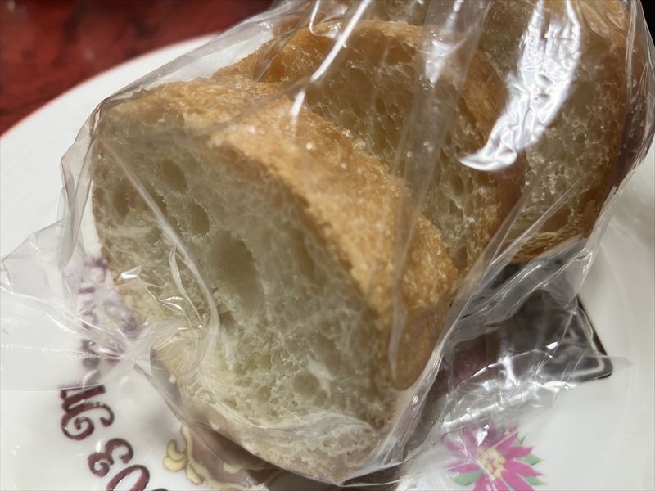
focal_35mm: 28
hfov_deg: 63.4
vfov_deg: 49.7
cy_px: 246
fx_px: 530
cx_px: 328
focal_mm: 3.99
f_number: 1.8
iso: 160
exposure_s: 1/60
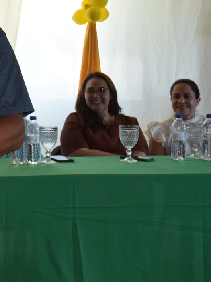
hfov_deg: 15.5
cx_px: -104
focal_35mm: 88
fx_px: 715
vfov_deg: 22.0
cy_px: 60
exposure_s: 1/125
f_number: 5.6
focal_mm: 24
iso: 560
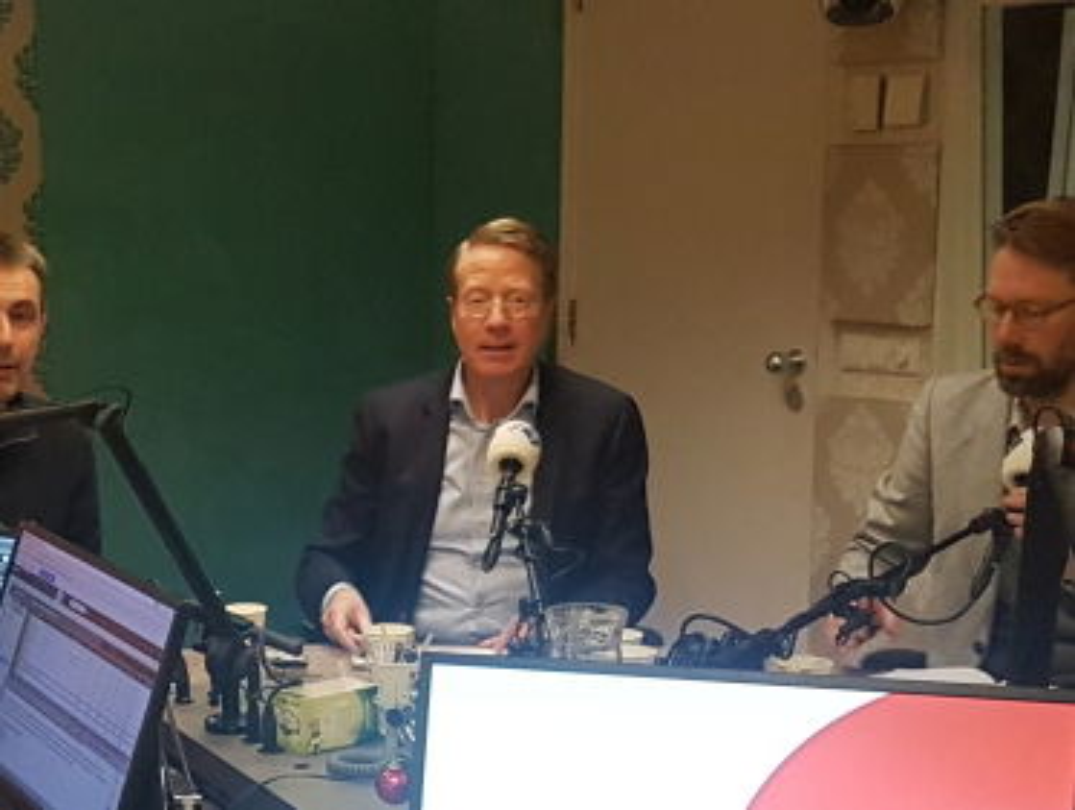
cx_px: 538
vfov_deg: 53.2
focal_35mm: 26
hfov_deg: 67.2
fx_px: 809
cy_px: 405
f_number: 1.7
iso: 200
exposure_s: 1/25
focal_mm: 4.2
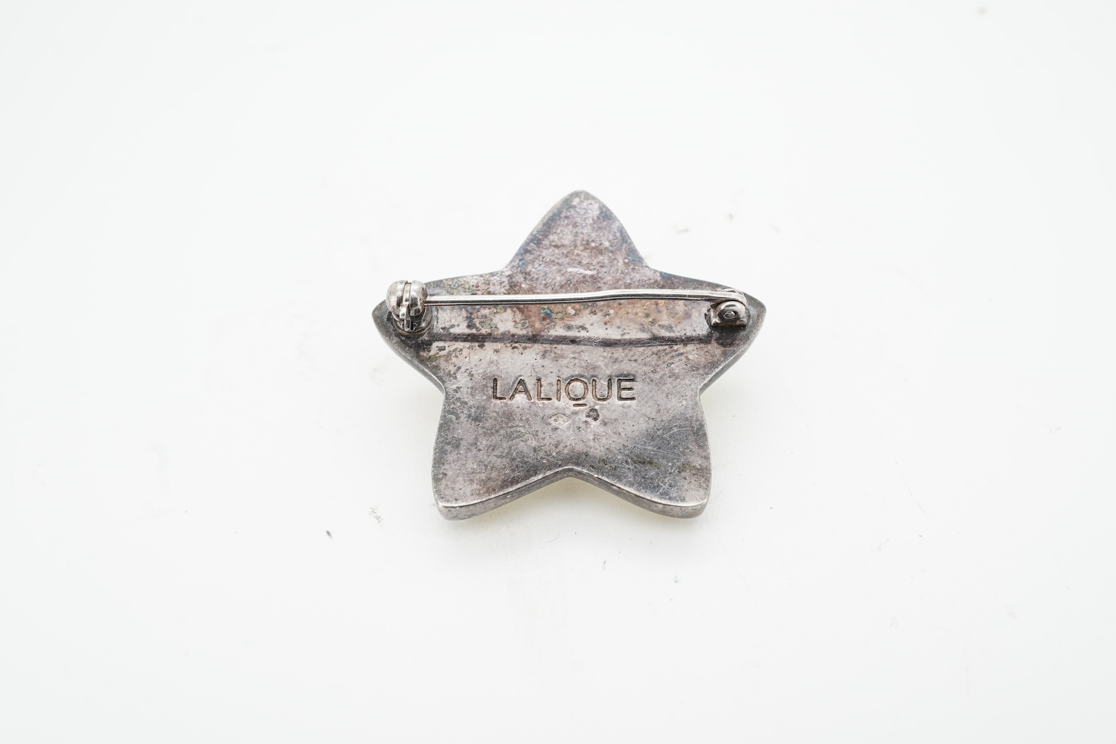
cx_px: 558
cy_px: 372
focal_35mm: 45
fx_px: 1395
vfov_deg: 29.9
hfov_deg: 43.6
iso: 100
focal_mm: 30
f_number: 18
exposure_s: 1/60
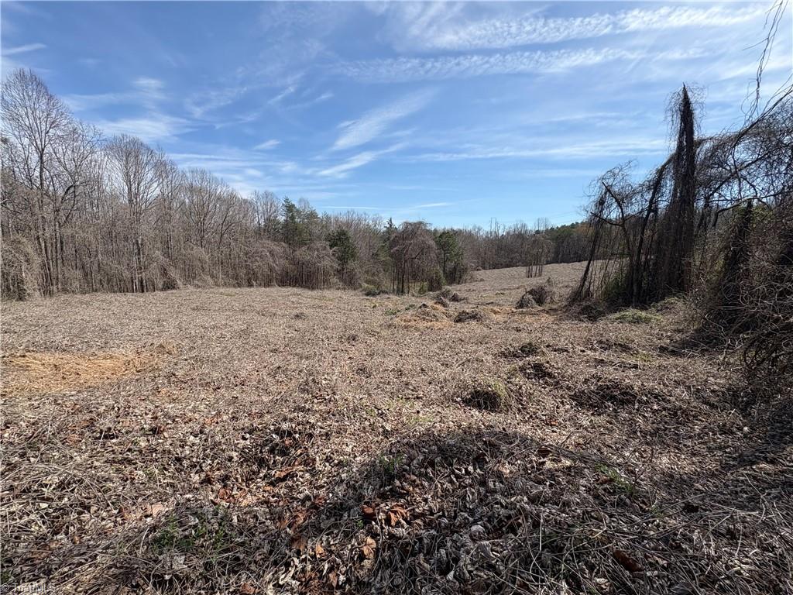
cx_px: 396
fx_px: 321
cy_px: 298
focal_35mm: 14
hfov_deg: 102.1
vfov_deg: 85.7
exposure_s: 1/1748
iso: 50
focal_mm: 2.22
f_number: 2.2
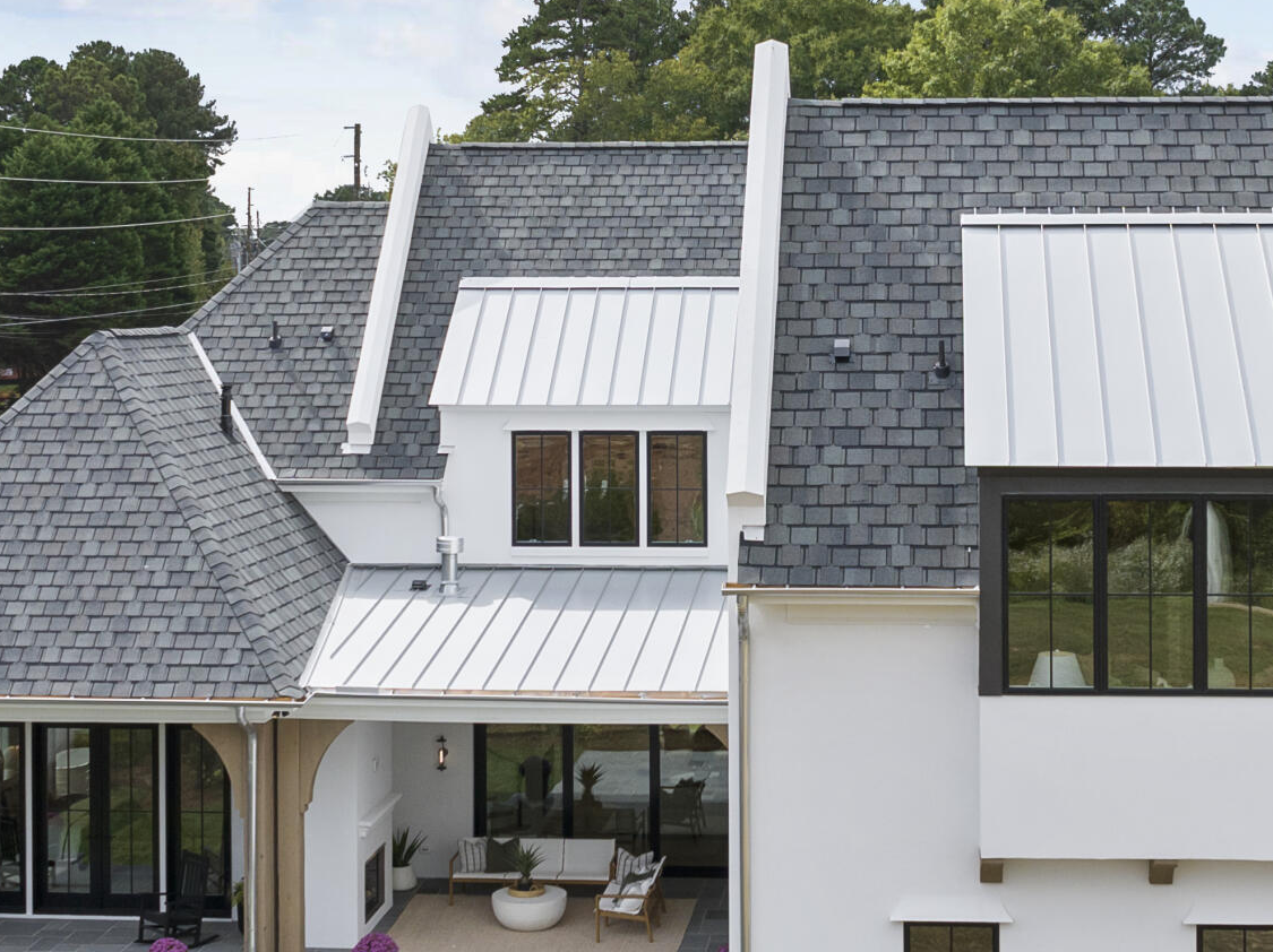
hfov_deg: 30.2
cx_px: 751
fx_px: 2352
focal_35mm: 64
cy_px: 304
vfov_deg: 22.8
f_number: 2.8
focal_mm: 12.29
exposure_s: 1/2000
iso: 160
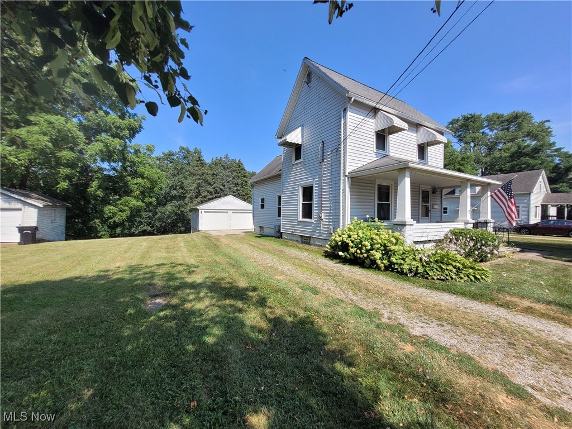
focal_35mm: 13
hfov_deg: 106.2
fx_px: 215
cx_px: 286
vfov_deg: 89.9
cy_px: 214
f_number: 2.2
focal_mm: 1.74
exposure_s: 1/997
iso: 40
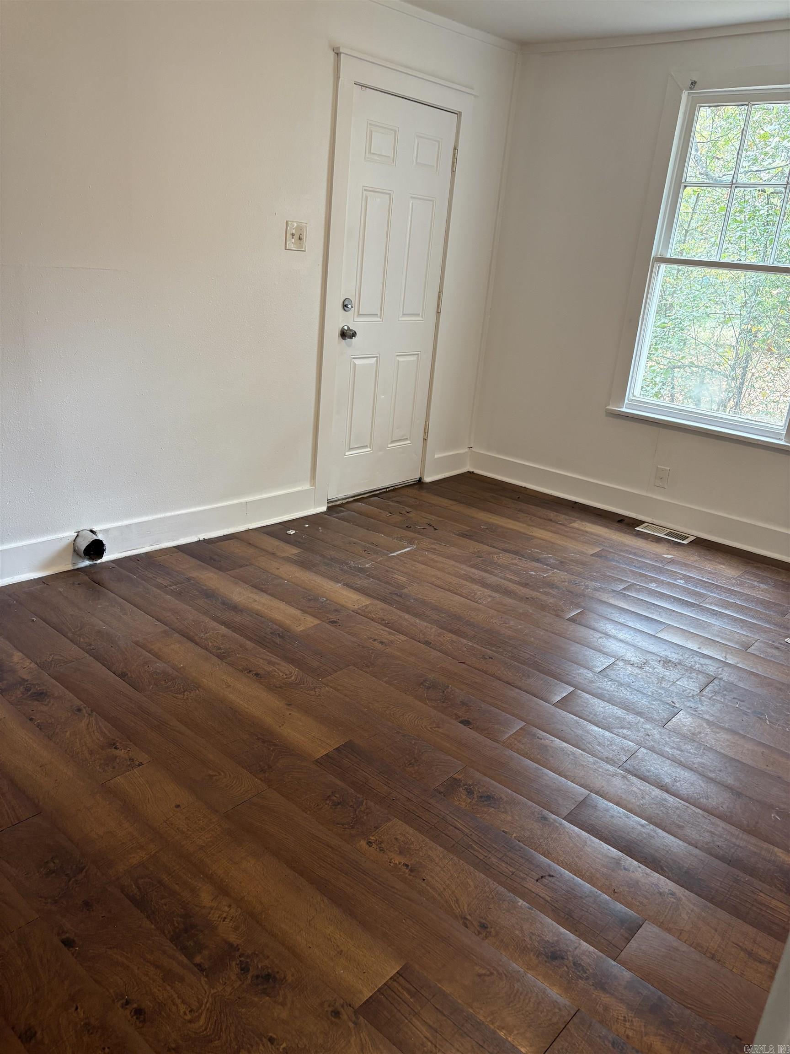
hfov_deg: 53.1
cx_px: 395
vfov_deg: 67.3
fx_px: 791
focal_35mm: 26
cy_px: 527
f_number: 1.6
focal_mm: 5.96
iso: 125
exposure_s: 1/60
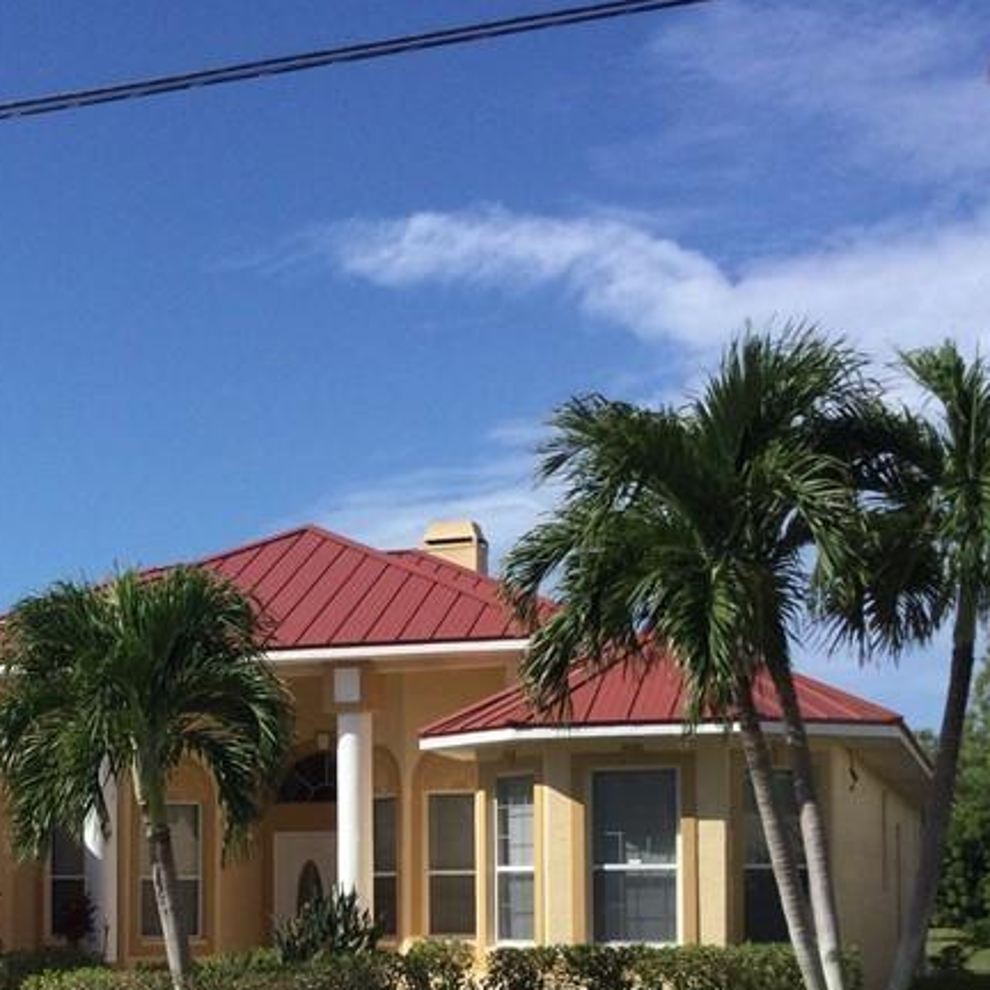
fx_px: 2103
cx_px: 149
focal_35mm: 65
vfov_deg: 25.8
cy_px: 841
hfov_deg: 25.8
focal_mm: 3.3
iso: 25
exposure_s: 1/2037
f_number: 2.4
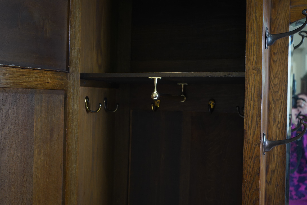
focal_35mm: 43
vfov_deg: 31.2
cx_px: 154
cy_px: 102
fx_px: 367
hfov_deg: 45.4
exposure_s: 1/125
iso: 1600
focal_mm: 43
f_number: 5
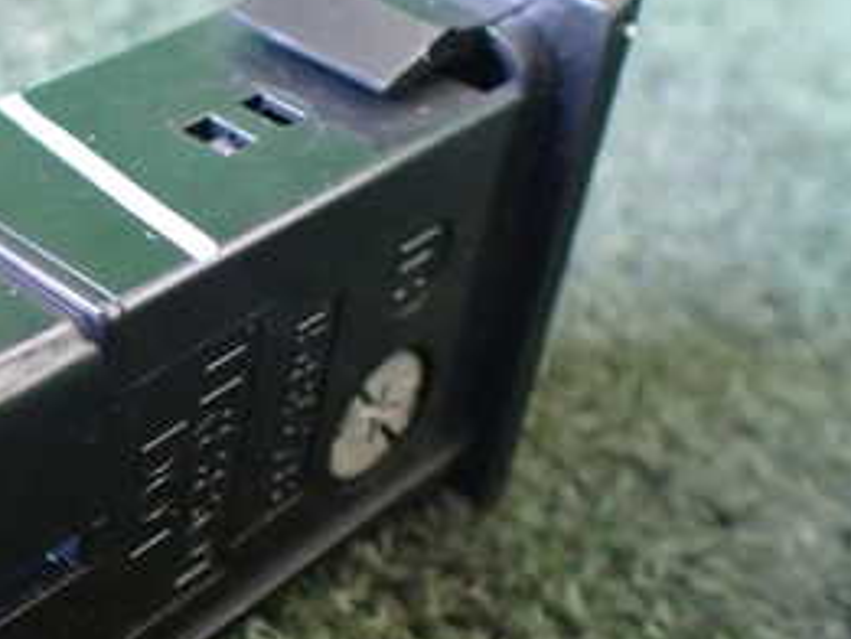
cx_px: 134
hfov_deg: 27.4
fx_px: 1697
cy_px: 290
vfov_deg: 21.3
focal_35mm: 69
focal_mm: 5.4
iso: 800
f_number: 2.3
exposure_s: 1/40
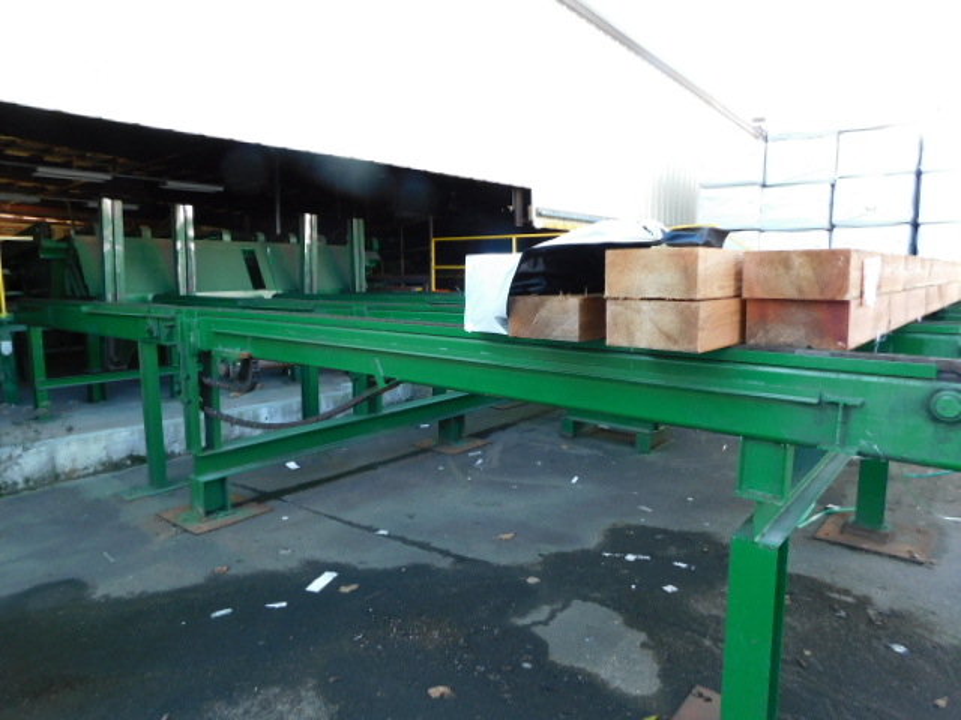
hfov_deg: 73.9
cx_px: 480
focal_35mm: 23
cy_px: 360
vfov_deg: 58.9
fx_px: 639
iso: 125
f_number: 3
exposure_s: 1/100
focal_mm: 4
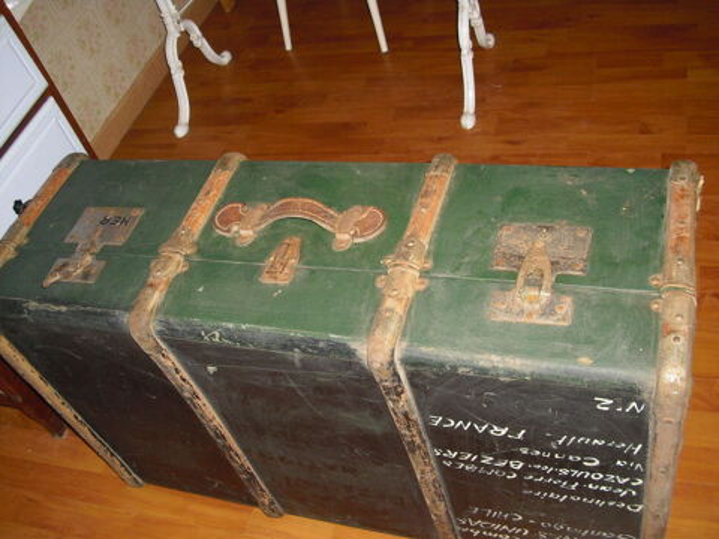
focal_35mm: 38
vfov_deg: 37.7
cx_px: 360
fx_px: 789
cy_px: 270
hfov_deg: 49.0
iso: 200
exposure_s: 1/60
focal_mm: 6.2
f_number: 2.8
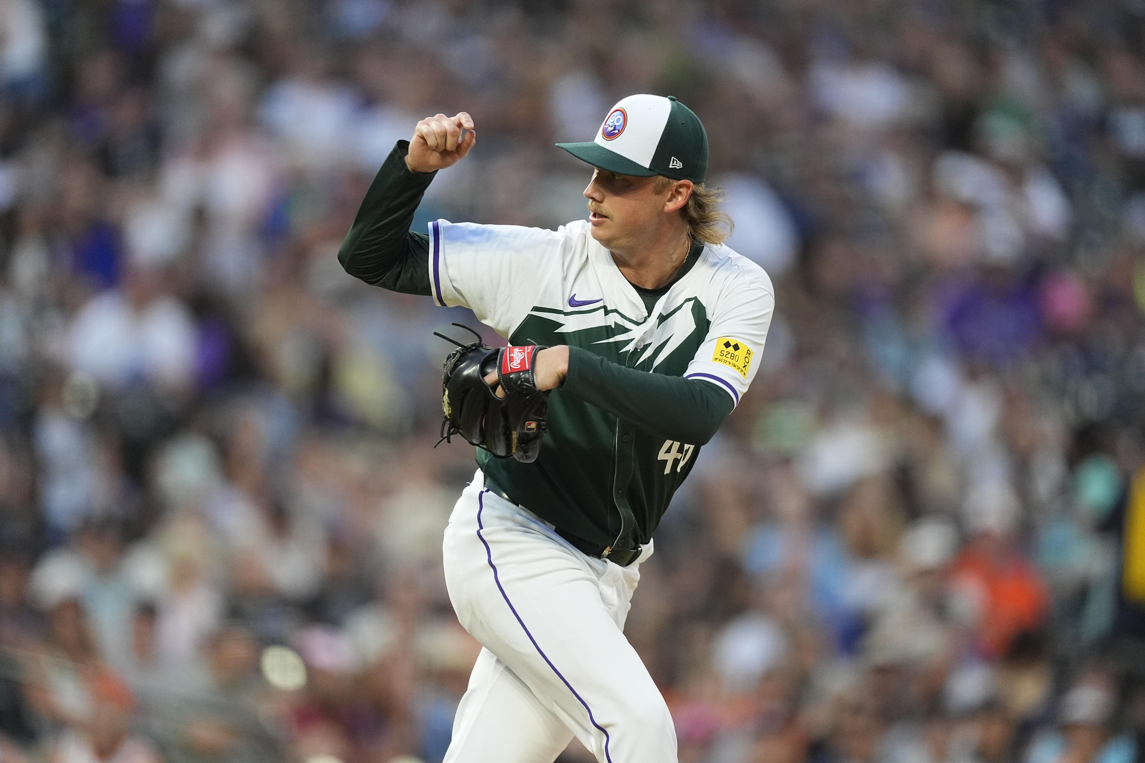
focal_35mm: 600
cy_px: 382
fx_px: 19082
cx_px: 572
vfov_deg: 2.3
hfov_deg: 3.4
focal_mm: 600
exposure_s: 1/1600
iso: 3200
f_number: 4
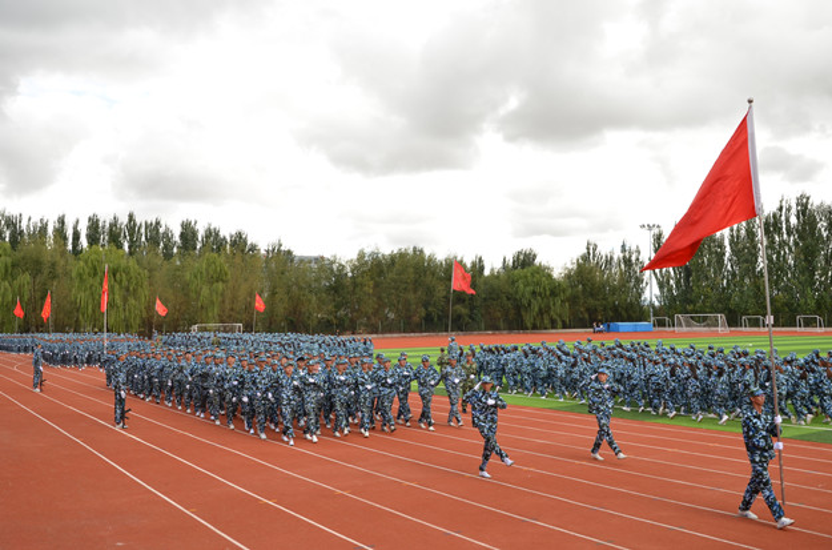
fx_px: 864
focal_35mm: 38
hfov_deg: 51.4
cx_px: 416
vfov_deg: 35.3
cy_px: 275
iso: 100
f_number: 5.6
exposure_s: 1/125
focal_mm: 25
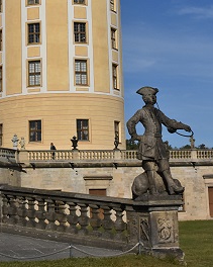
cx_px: 77
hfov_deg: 18.5
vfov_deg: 22.7
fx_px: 653
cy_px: 46
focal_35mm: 83
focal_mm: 35
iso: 1000
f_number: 11
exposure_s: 1/8000
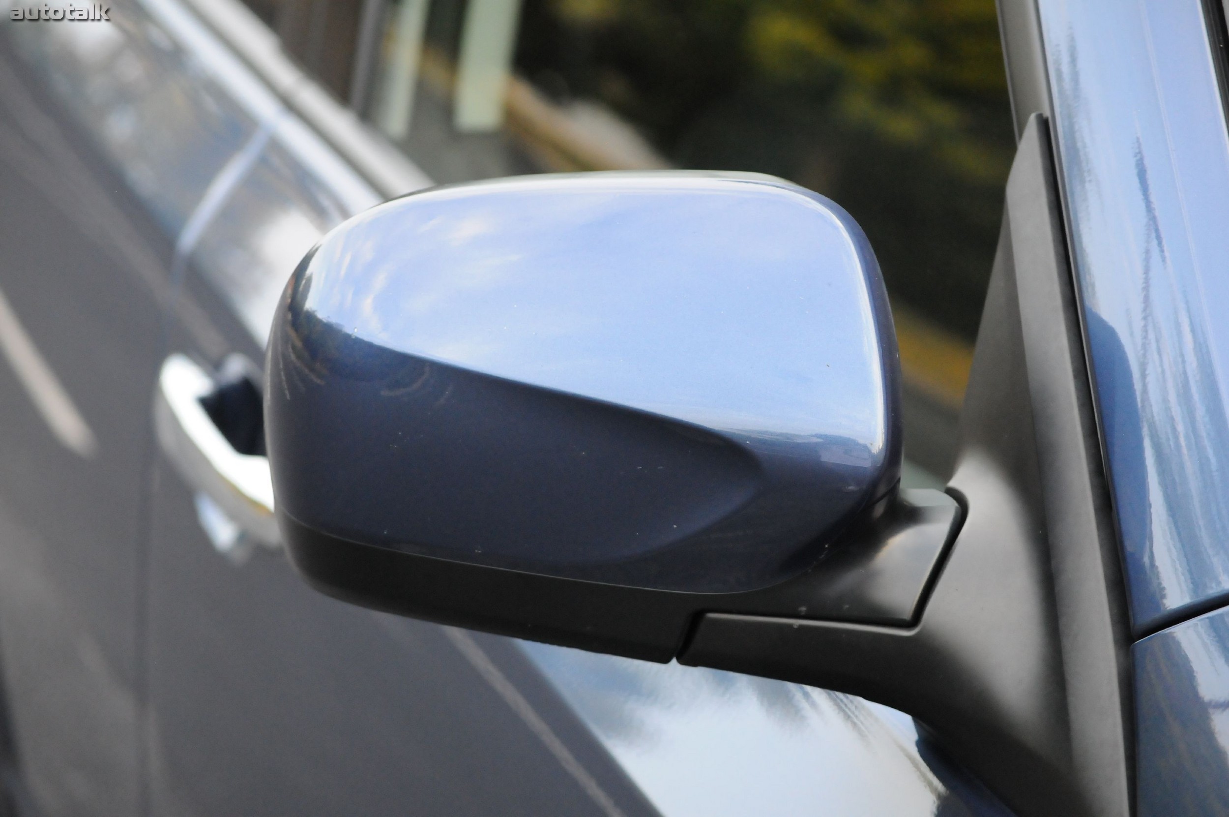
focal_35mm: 102
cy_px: 408
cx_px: 614
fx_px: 3478
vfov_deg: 13.4
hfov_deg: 20.0
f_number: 5.6
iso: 2000
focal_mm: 68
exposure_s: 1/250
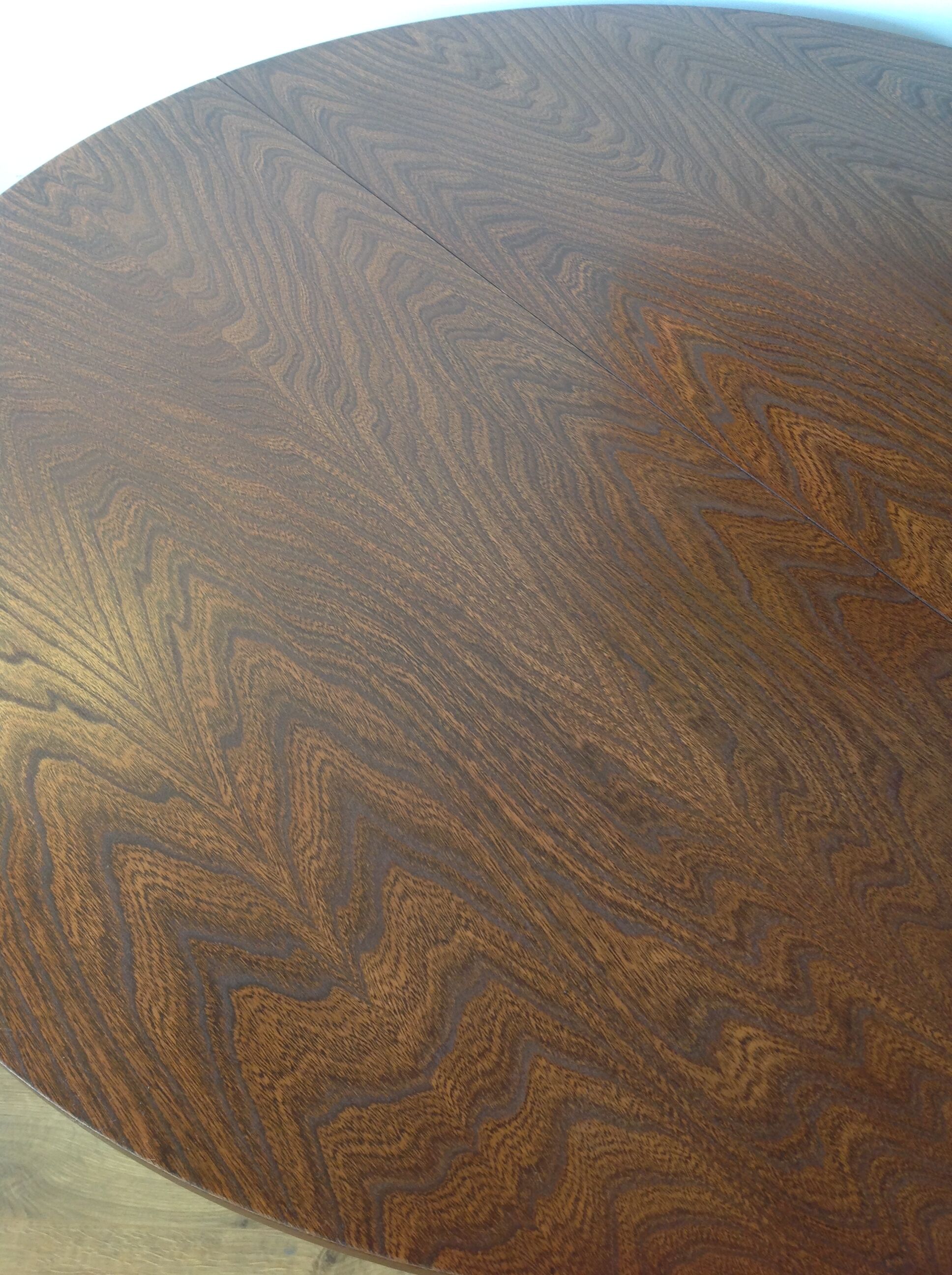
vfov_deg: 52.7
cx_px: 476
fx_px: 1287
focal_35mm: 35
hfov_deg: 40.6
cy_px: 638
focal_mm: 4.28
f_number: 2.4
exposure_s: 1/15
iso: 80
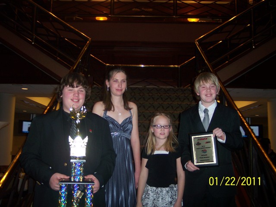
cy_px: 104
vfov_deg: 37.7
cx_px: 138
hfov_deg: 49.0
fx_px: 303
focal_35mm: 38
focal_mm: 8
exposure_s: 1/30
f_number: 2.8
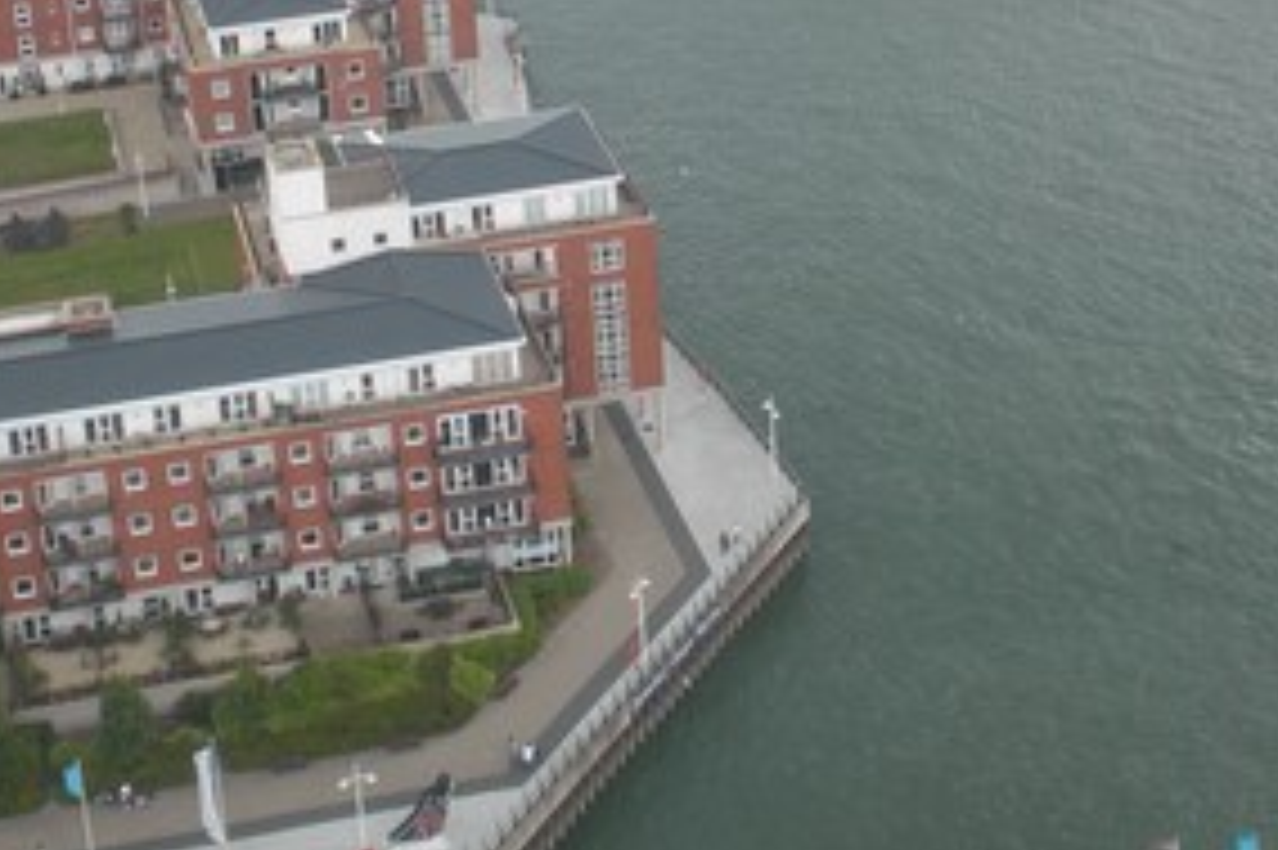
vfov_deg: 16.3
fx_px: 2909
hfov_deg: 24.7
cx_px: 522
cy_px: 22
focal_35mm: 82
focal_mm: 6.3
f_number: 3.5
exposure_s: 1/124
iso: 64
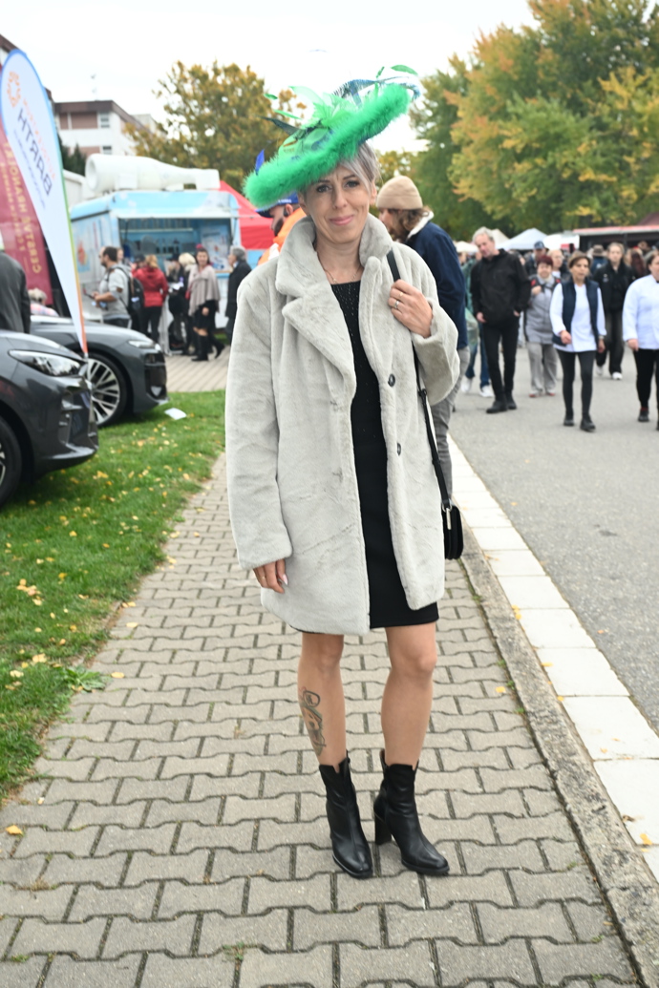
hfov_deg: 33.4
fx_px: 1098
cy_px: 494
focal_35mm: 40
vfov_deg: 48.5
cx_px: 330
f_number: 5
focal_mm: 40
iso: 400
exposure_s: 1/250
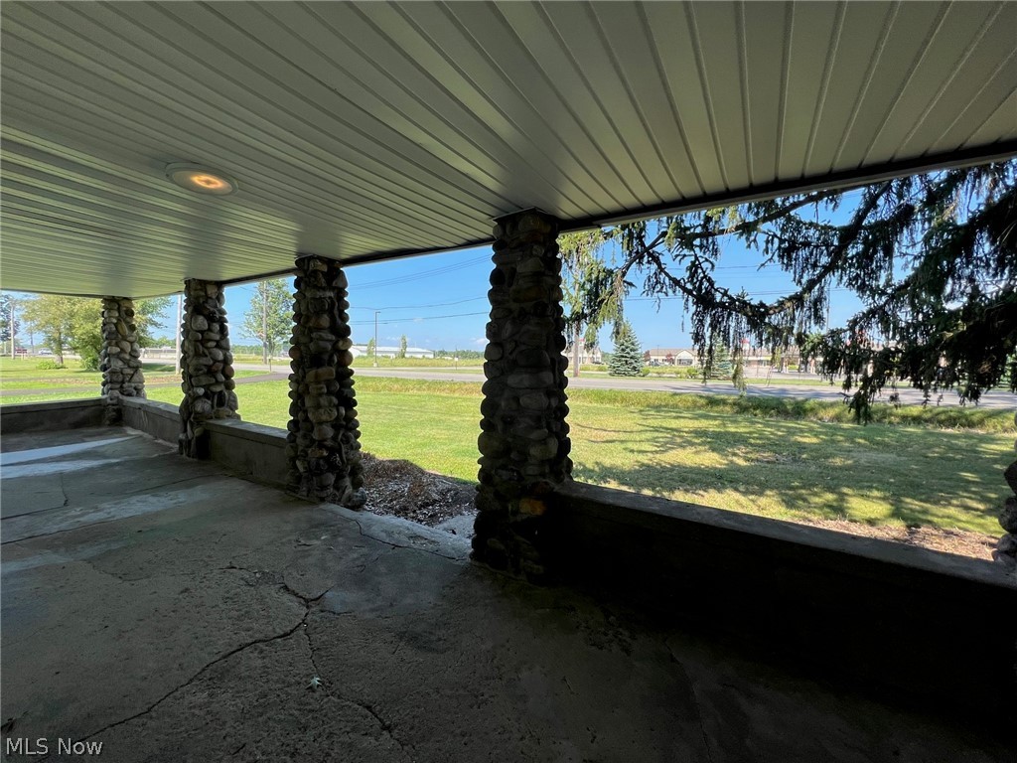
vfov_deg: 89.9
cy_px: 382
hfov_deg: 106.2
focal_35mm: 13
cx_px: 508
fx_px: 382
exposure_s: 1/797
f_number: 1.8
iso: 32
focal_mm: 1.57
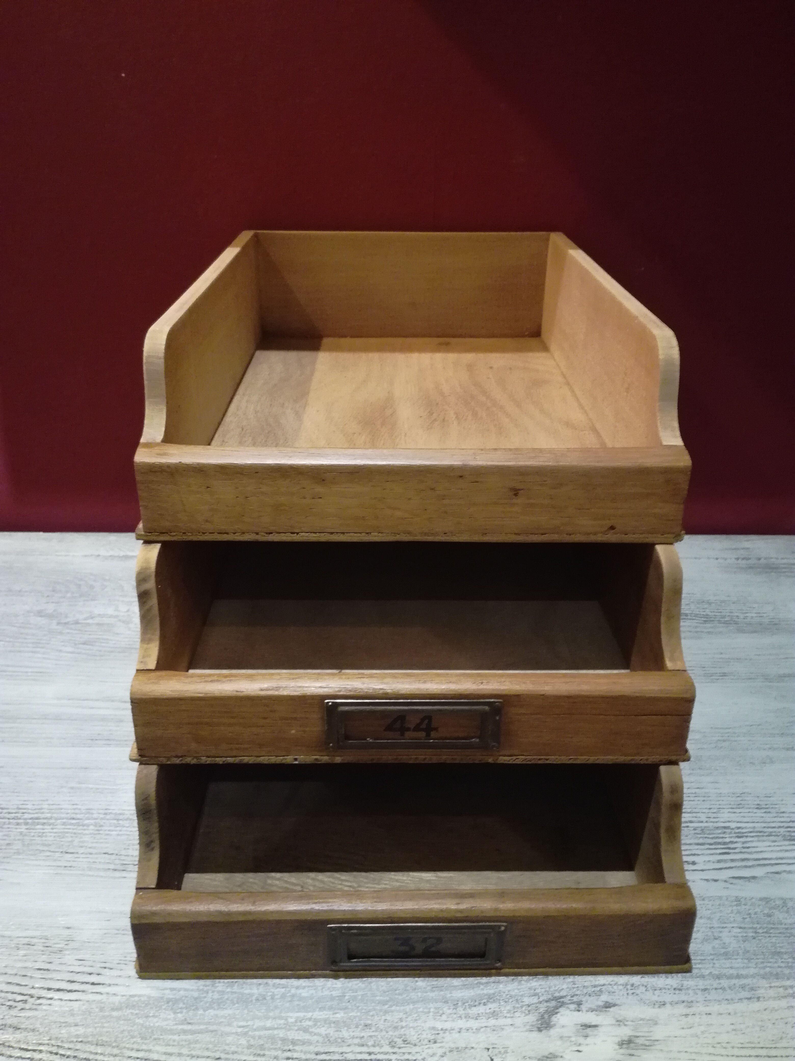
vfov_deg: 65.3
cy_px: 530
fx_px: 827
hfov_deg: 51.4
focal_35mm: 27
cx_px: 398
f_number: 2
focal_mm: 3.79
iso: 500
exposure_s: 1/20
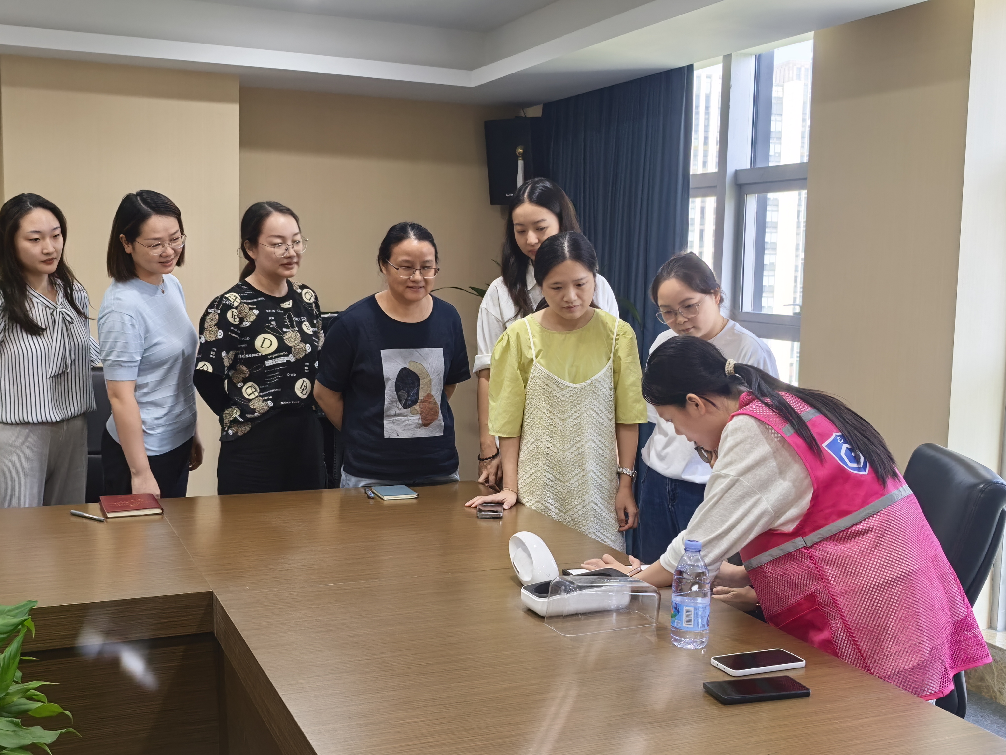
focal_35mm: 38
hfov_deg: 49.0
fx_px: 1104
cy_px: 378
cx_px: 503
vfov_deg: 37.7
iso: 100
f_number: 1.6
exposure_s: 1/100
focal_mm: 8.5
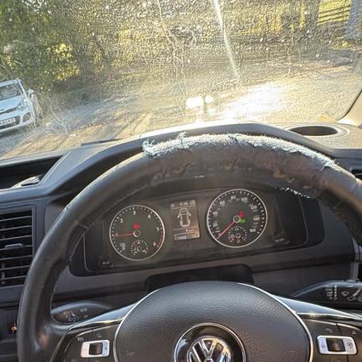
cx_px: 139
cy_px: 269
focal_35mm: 26
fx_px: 308
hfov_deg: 60.3
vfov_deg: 58.0
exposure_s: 1/99
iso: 100
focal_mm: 2.22
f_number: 2.2
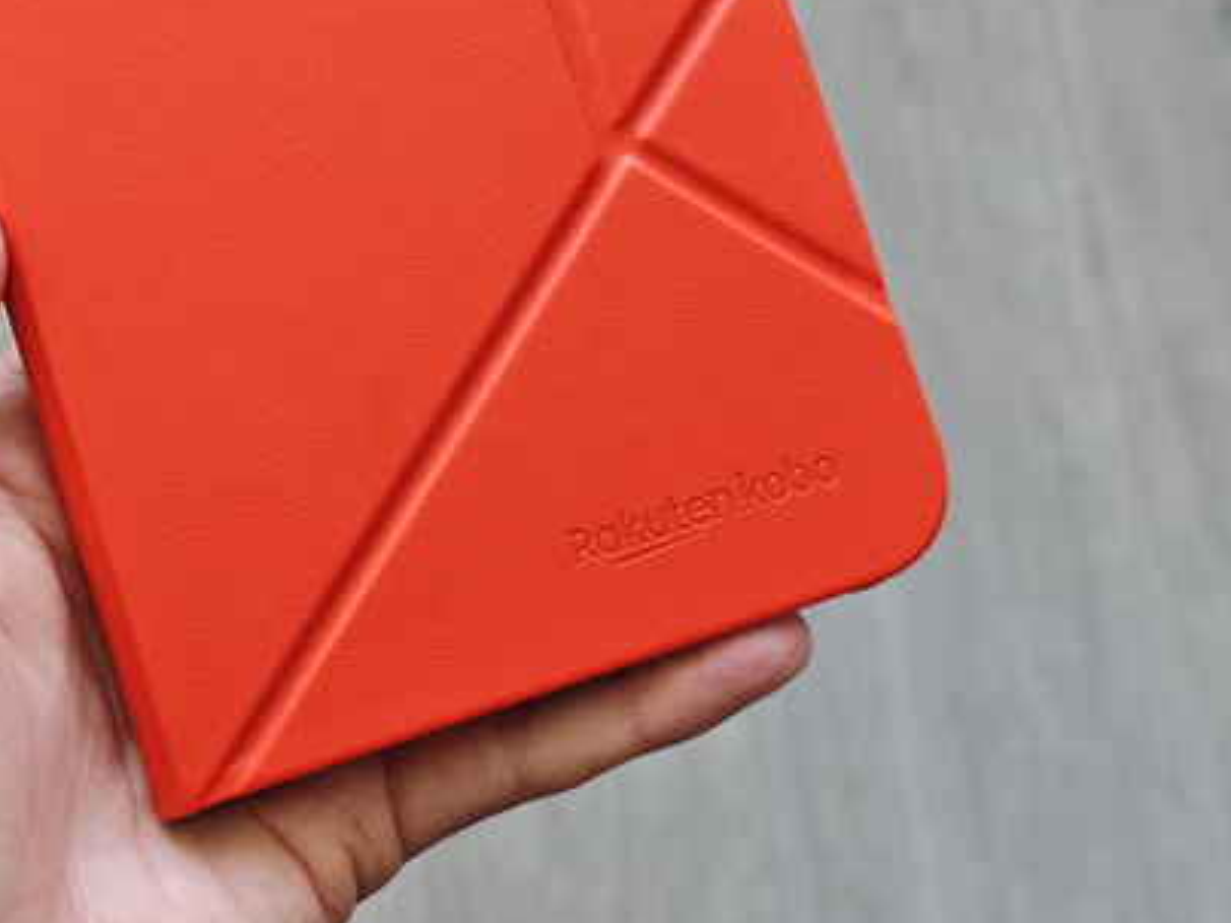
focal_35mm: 78
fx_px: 2774
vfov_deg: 18.7
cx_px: 498
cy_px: 181
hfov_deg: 25.0
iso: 160
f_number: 1.63
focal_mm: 8.72
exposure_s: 1/100
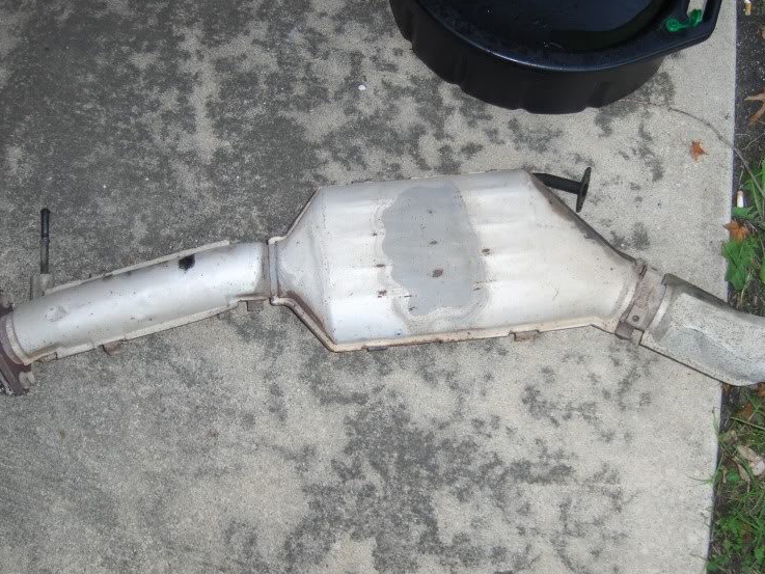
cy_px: 276
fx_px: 840
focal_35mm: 38
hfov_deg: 48.9
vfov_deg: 37.7
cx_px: 403
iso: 100
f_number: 2.8
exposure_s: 1/60
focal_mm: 7.5
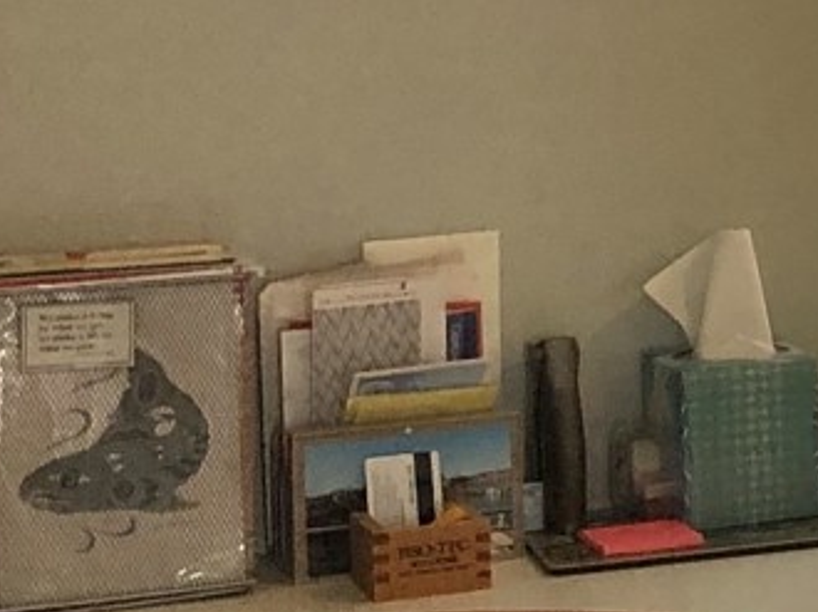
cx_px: 2102
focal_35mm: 174
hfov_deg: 9.7
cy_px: -104
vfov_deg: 8.4
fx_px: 4109
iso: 25
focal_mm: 3.99
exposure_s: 1/40
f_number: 1.8
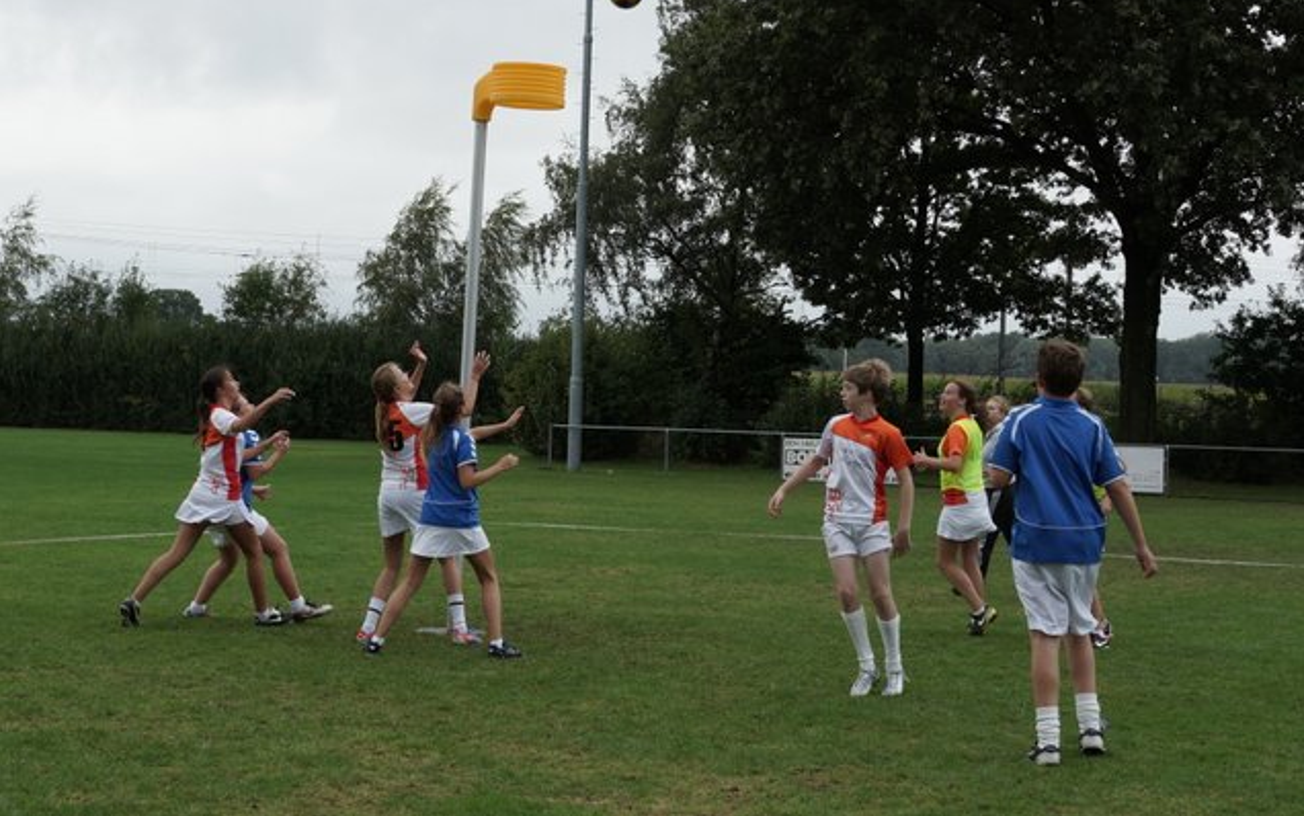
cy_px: 382
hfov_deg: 49.3
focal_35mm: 40
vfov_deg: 32.0
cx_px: 652
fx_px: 1422
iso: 100
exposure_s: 1/250
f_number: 5.6
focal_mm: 26
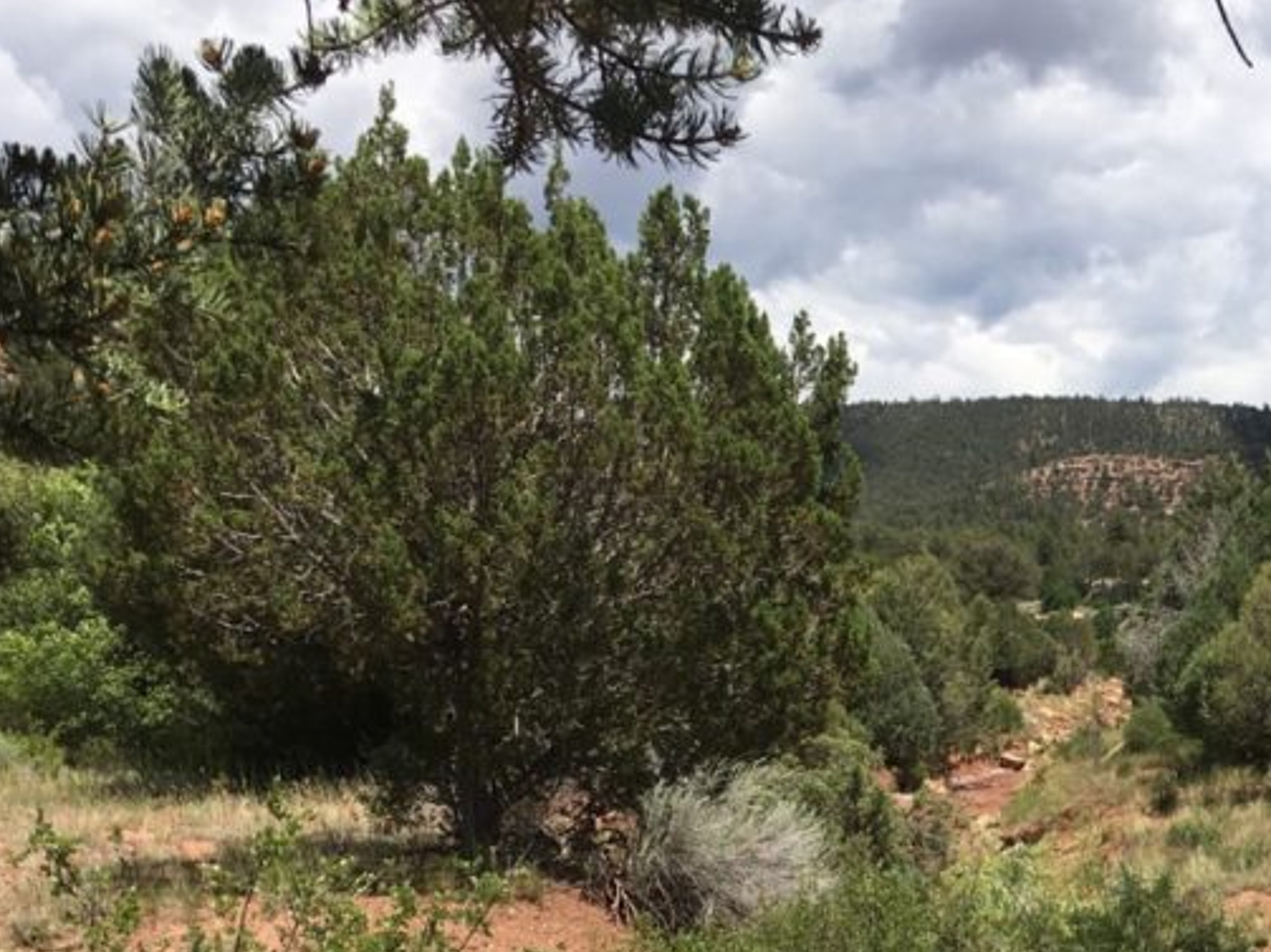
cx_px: 1162
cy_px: 846
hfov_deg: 31.1
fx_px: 2166
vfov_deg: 24.2
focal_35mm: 59
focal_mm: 4.15
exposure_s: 1/1876
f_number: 2.2
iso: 25
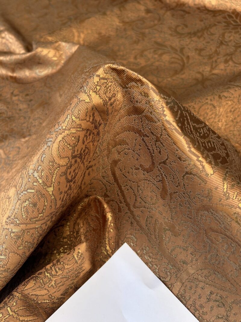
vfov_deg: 67.3
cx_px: 120
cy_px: 161
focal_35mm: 26
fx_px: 241
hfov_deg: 53.1
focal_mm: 5.7
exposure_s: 1/121
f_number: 1.5
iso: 40
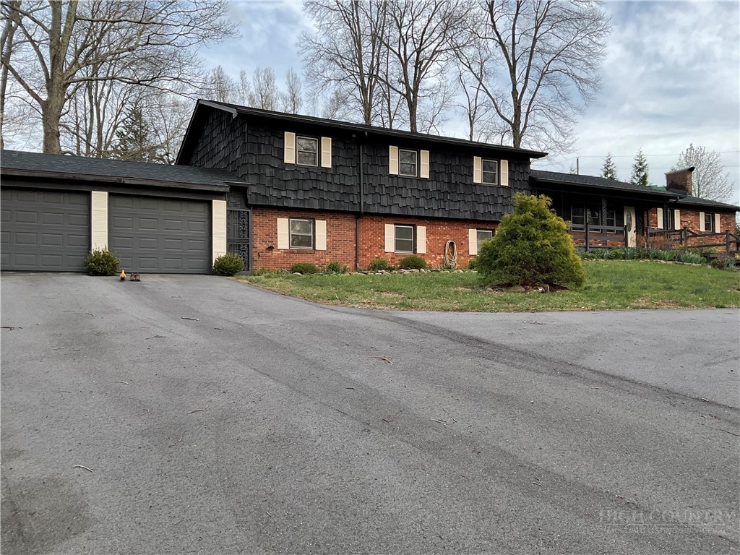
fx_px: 620
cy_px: 278
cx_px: 370
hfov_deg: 61.7
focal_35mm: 29
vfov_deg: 48.2
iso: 16
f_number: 1.8
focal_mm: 3
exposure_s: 1/415
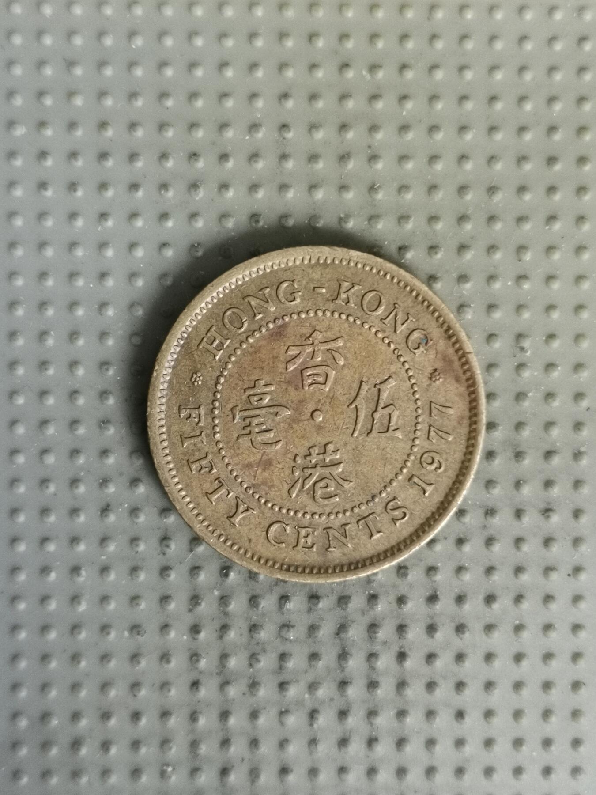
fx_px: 1194
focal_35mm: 52
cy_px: 398
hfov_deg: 28.0
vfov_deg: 36.8
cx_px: 298
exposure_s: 1/25.7
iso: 500
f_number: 1.8
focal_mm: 4.75
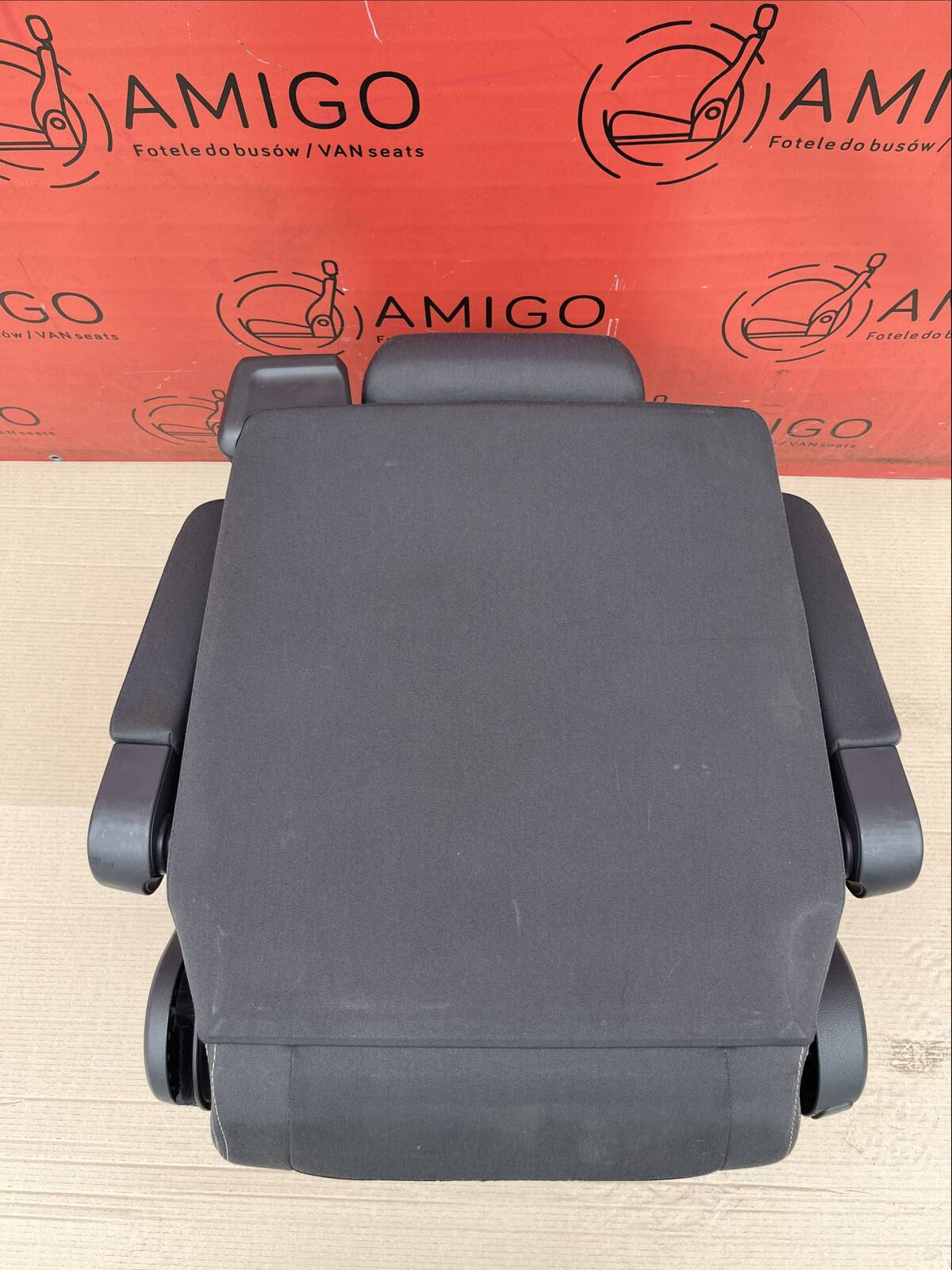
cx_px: 476
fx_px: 953
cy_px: 635
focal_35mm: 26
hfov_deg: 53.1
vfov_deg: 67.3
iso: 50
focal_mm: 5.1
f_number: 1.6
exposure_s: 1/339
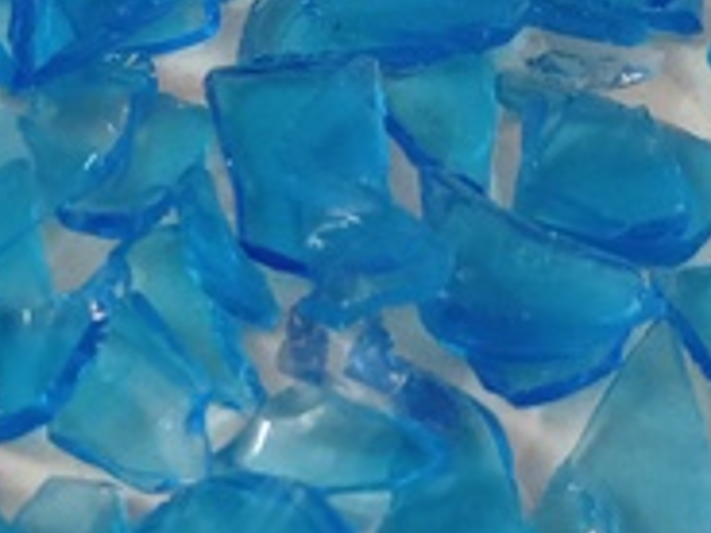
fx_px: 1561
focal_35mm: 76
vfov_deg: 19.4
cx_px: 166
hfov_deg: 25.3
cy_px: 245
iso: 606
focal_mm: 4.71
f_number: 1.79
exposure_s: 1/50
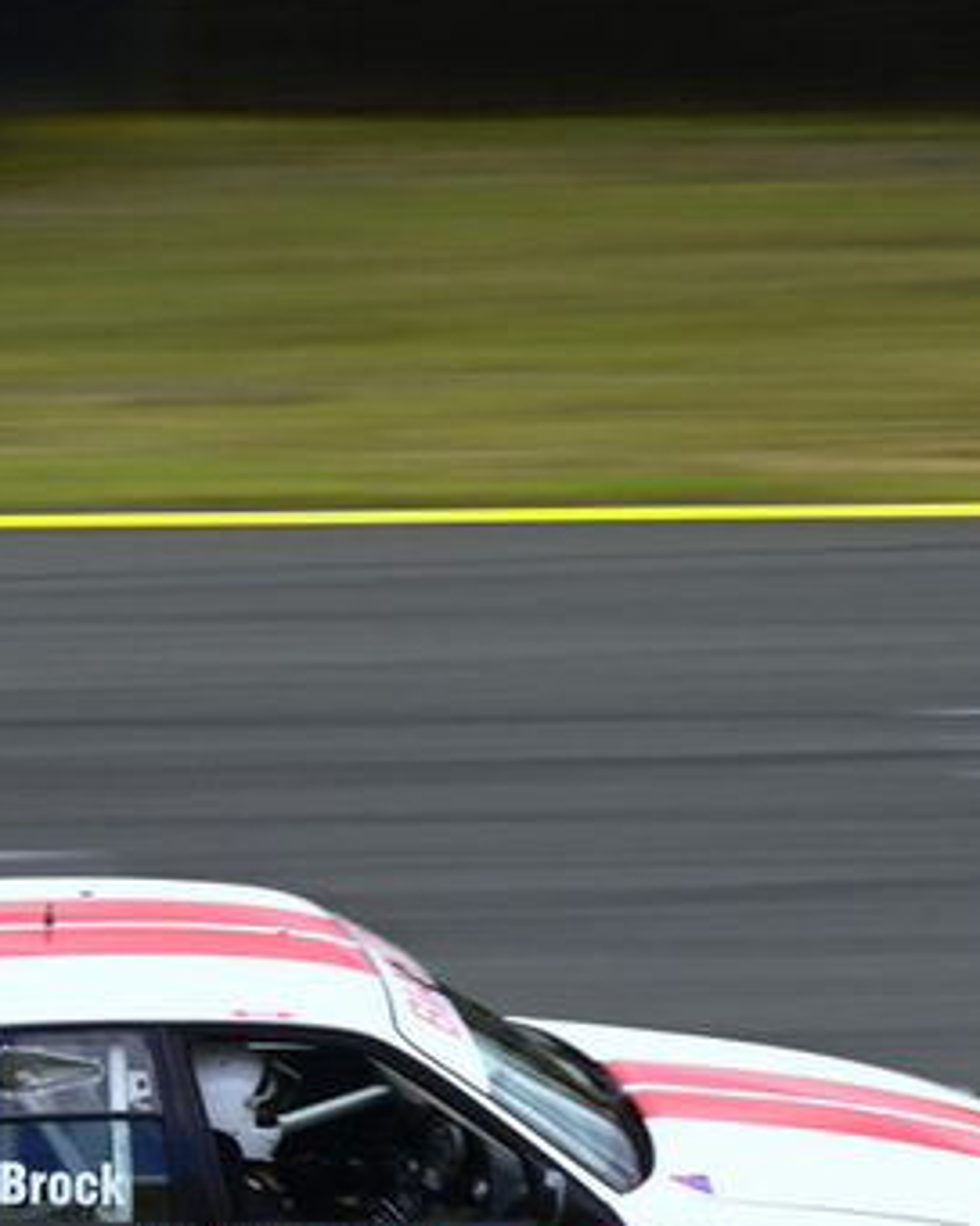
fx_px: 9608
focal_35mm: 265
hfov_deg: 5.8
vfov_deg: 7.3
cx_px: 162
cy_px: 916
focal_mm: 80
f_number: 18
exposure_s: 1/60
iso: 100
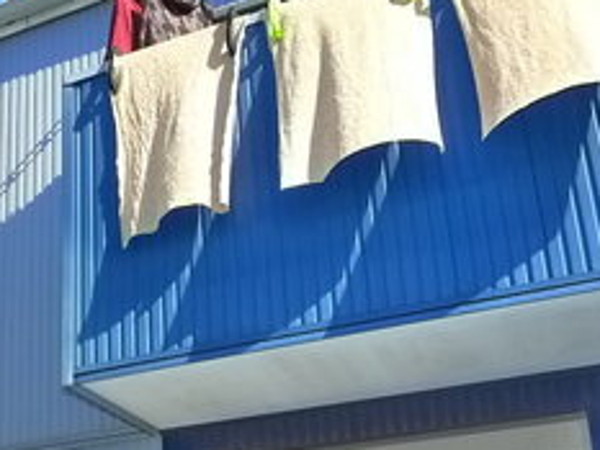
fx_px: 1249
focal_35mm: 72
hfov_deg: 26.2
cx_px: 72
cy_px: 397
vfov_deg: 20.1
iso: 400
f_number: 3.5
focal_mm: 5.1
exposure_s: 1/400
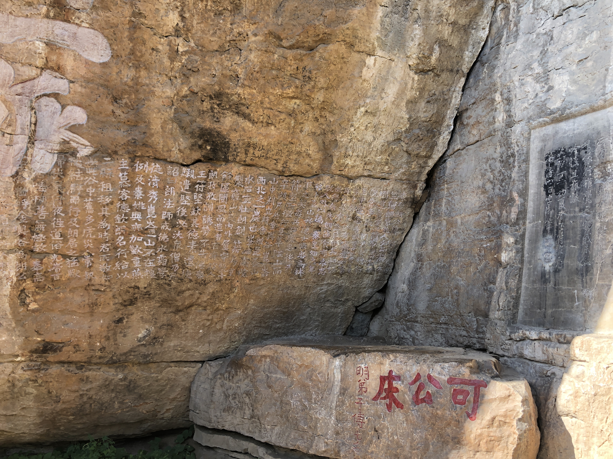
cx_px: 306
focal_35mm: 28
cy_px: 230
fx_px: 496
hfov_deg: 63.4
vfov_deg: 49.7
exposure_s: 1/228
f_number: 1.8
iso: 20
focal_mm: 3.99
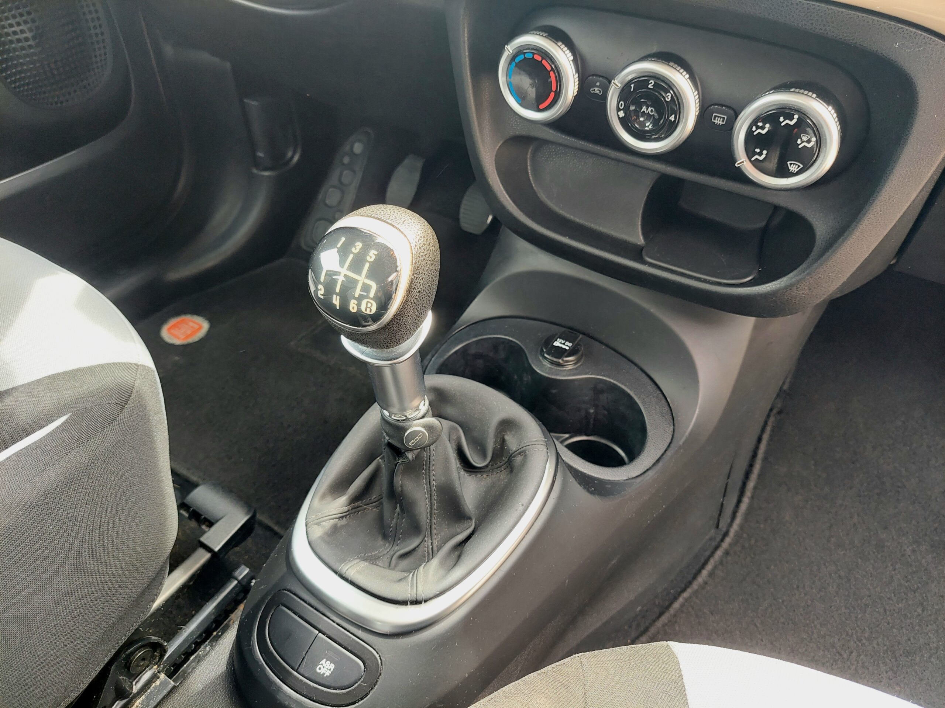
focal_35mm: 25
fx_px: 682
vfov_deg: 54.9
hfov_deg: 69.4
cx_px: 472
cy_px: 354
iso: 80
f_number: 1.8
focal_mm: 5.23
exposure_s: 1/50
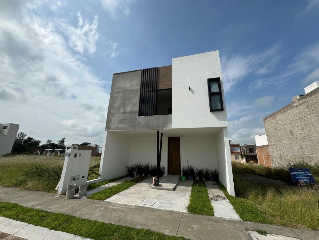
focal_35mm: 14
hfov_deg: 102.1
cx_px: 160
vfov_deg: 85.7
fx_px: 129
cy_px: 120
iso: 50
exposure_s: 1/3546
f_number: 2.2
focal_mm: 2.22
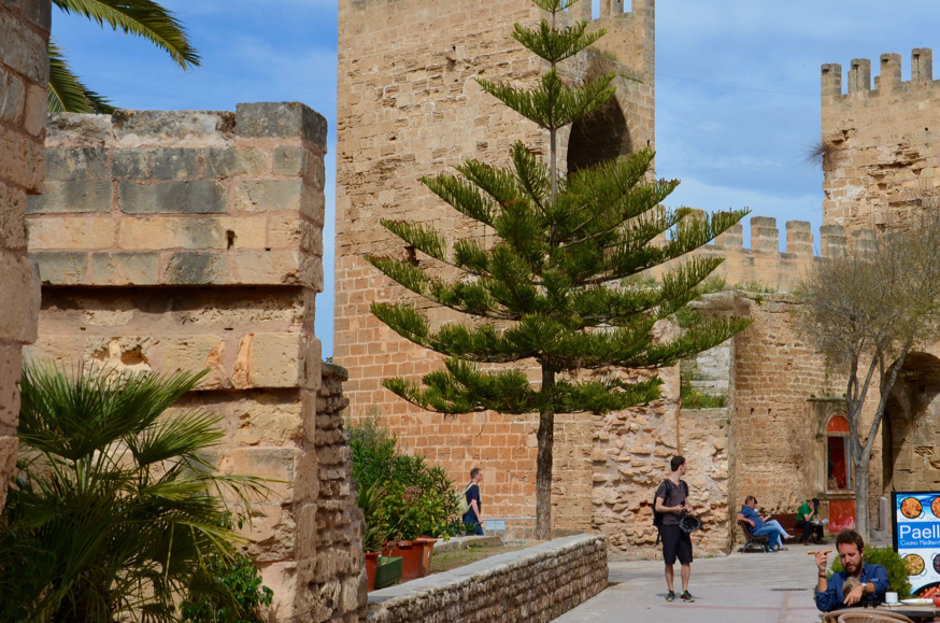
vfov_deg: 16.1
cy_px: 190
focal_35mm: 84
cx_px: 744
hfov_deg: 23.9
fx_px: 2189
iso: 100
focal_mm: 34
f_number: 9
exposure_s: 1/320
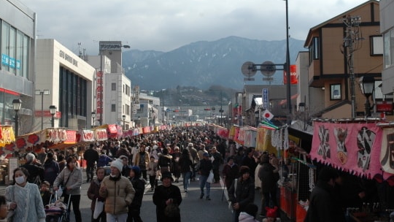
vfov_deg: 20.9
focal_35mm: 58
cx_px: 179
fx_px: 602
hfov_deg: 36.2
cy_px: 92
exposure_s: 1/320
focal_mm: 31
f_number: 10
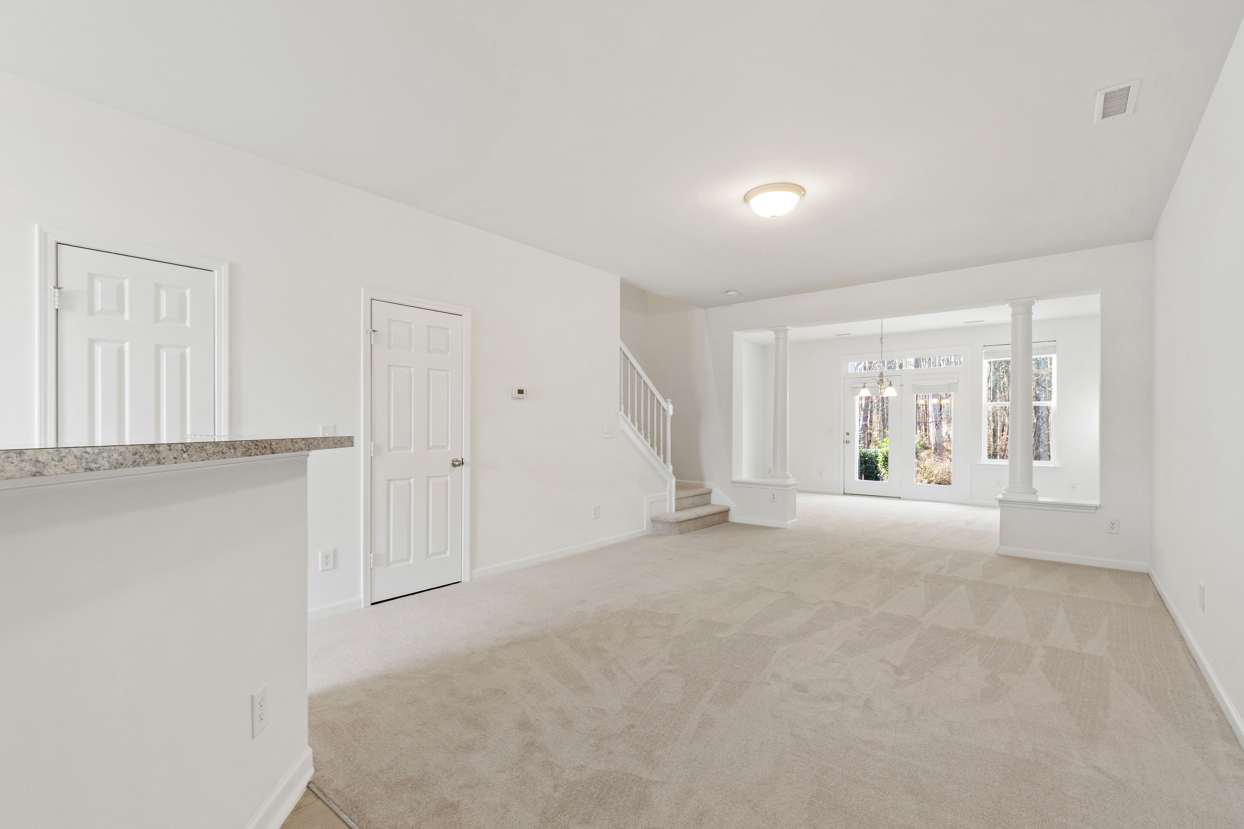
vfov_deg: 77.3
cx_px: 622
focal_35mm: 15
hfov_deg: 100.4
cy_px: 414
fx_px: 518
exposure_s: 1/2.5
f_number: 8
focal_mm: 10
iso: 100
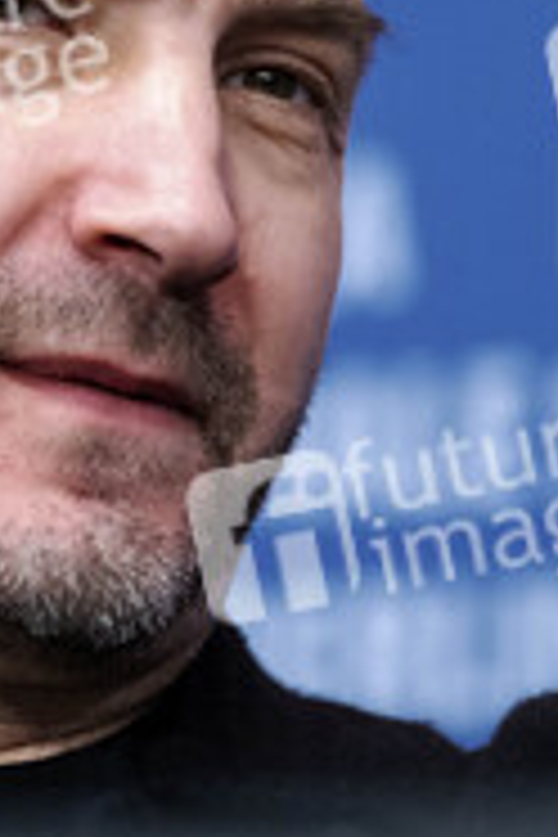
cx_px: 9
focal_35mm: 451
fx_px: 10485
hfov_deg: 3.0
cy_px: 292
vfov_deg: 4.6
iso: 1250
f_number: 2.8
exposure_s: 1/220
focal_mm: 140
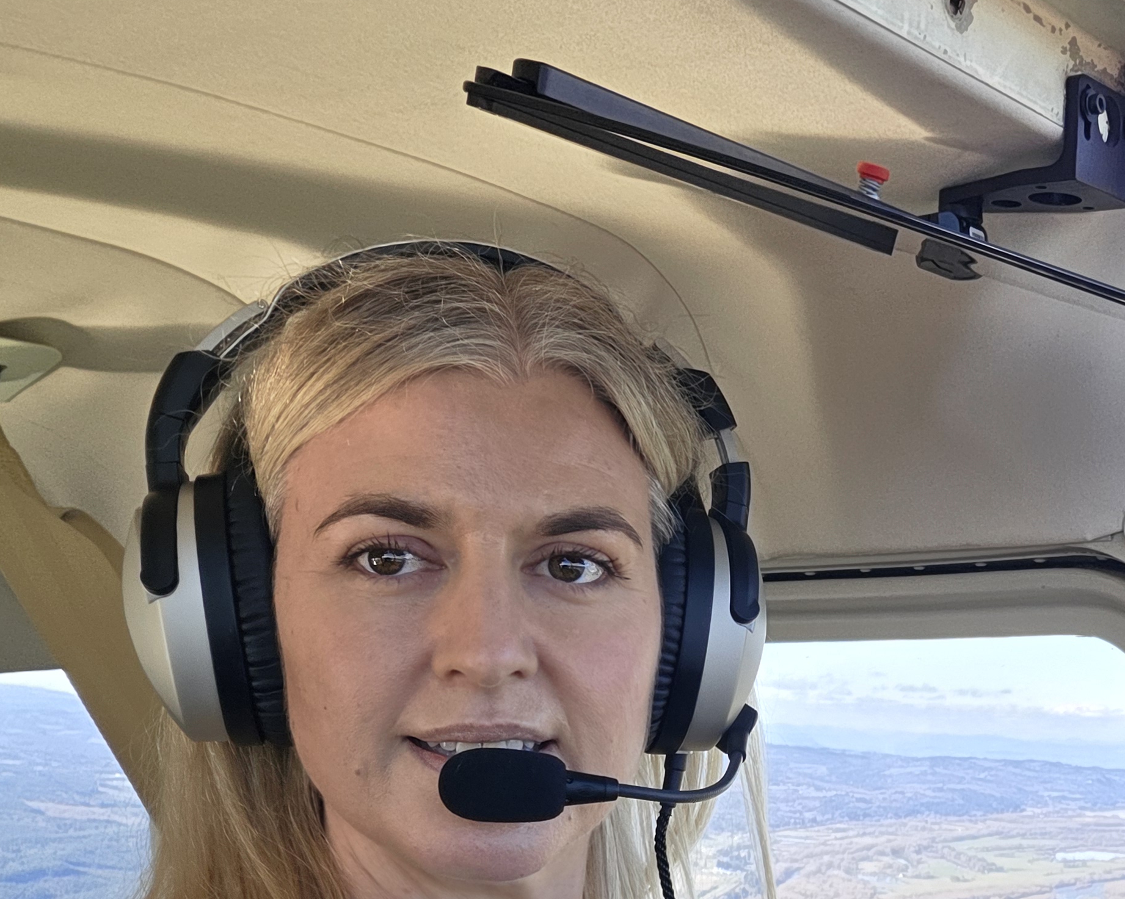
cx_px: 1061
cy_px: 839
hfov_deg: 33.1
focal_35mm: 53
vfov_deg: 27.4
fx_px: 1764
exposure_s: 1/213
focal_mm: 2.9
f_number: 2.2
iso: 25
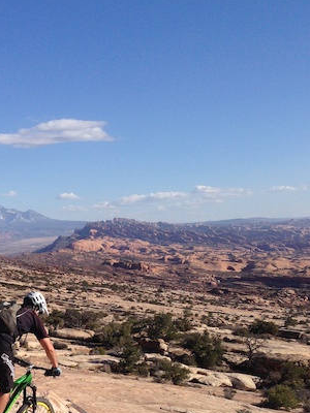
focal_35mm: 66
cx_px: 9
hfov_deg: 21.6
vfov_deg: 28.4
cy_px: 359
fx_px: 788
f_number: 2.4
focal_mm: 4.12
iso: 50
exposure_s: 1/2262
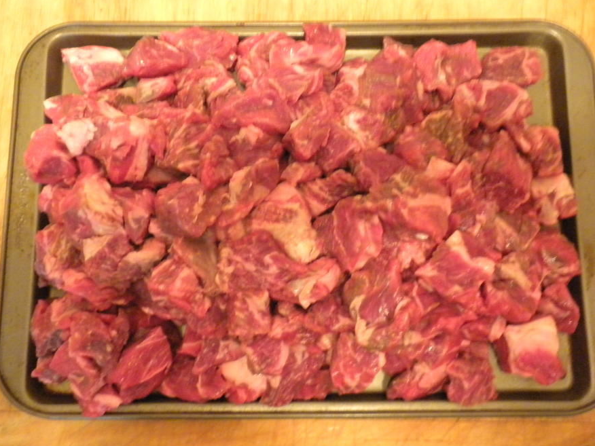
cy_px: 227
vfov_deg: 37.7
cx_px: 303
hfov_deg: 49.0
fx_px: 653
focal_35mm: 38
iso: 800
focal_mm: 6.6
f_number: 3.5
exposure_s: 1/7.7
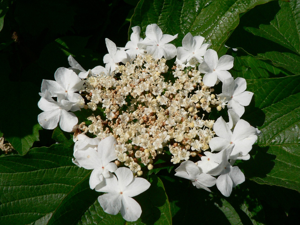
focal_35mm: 36
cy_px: 112
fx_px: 312
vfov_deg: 39.7
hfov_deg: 51.4
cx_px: 150
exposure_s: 1/800
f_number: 7.1
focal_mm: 6
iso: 100
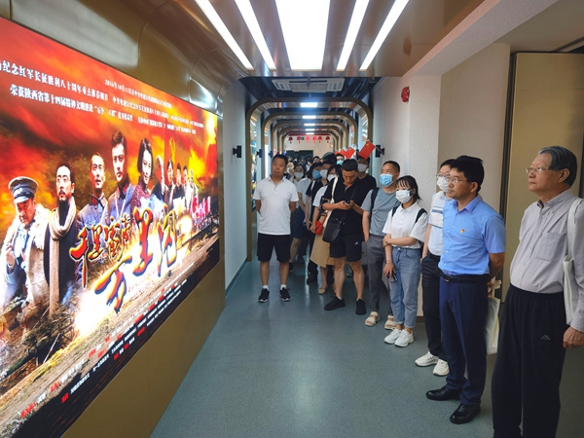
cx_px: 292
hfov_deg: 65.3
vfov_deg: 51.4
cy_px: 219
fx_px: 456
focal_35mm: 27
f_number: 1.9
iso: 80
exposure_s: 1/100
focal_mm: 6.67
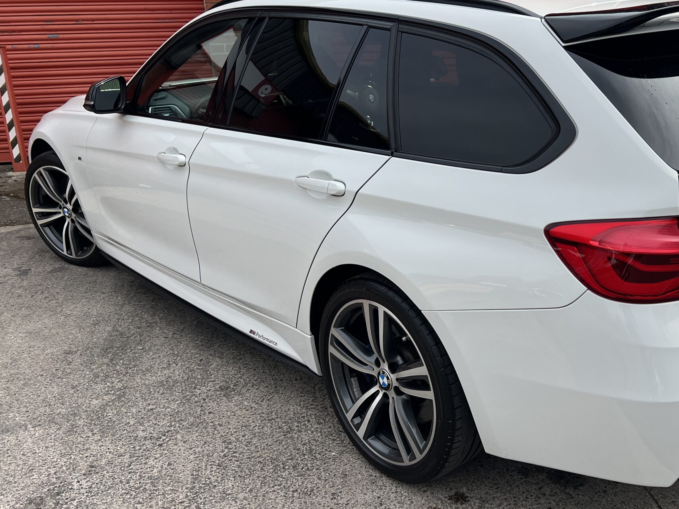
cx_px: 484
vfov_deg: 36.8
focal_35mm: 39
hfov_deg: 46.6
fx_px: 765
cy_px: 253
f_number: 1.5
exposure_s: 1/3257
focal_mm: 5.7
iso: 50
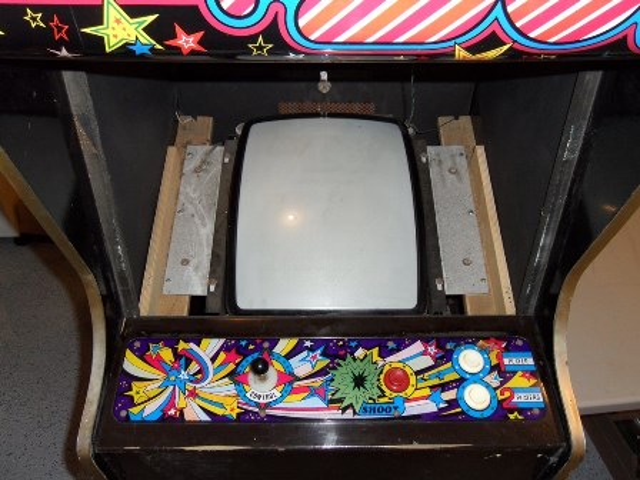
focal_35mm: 28
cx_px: 320
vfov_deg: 49.7
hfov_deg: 63.4
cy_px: 240
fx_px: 518
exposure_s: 1/45
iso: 200
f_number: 3.4
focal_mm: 5
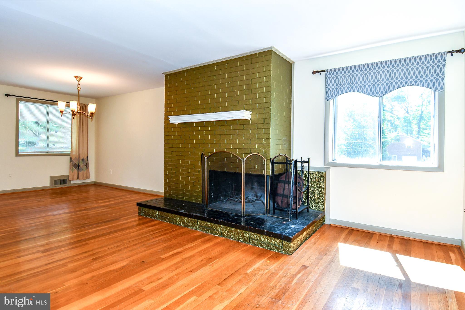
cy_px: 155
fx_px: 232
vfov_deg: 67.4
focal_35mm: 18
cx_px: 232
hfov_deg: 90.0
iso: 180
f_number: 5.6
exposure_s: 1/125
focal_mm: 12
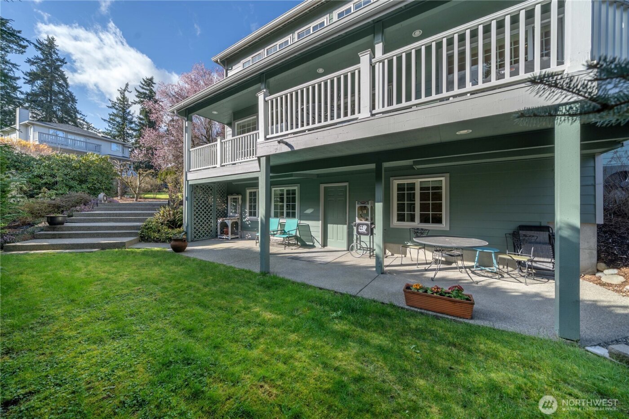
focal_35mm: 12
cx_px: 314
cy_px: 210
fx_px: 210
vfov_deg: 90.0
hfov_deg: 112.6
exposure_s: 1/125
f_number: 6.3
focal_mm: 12
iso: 100
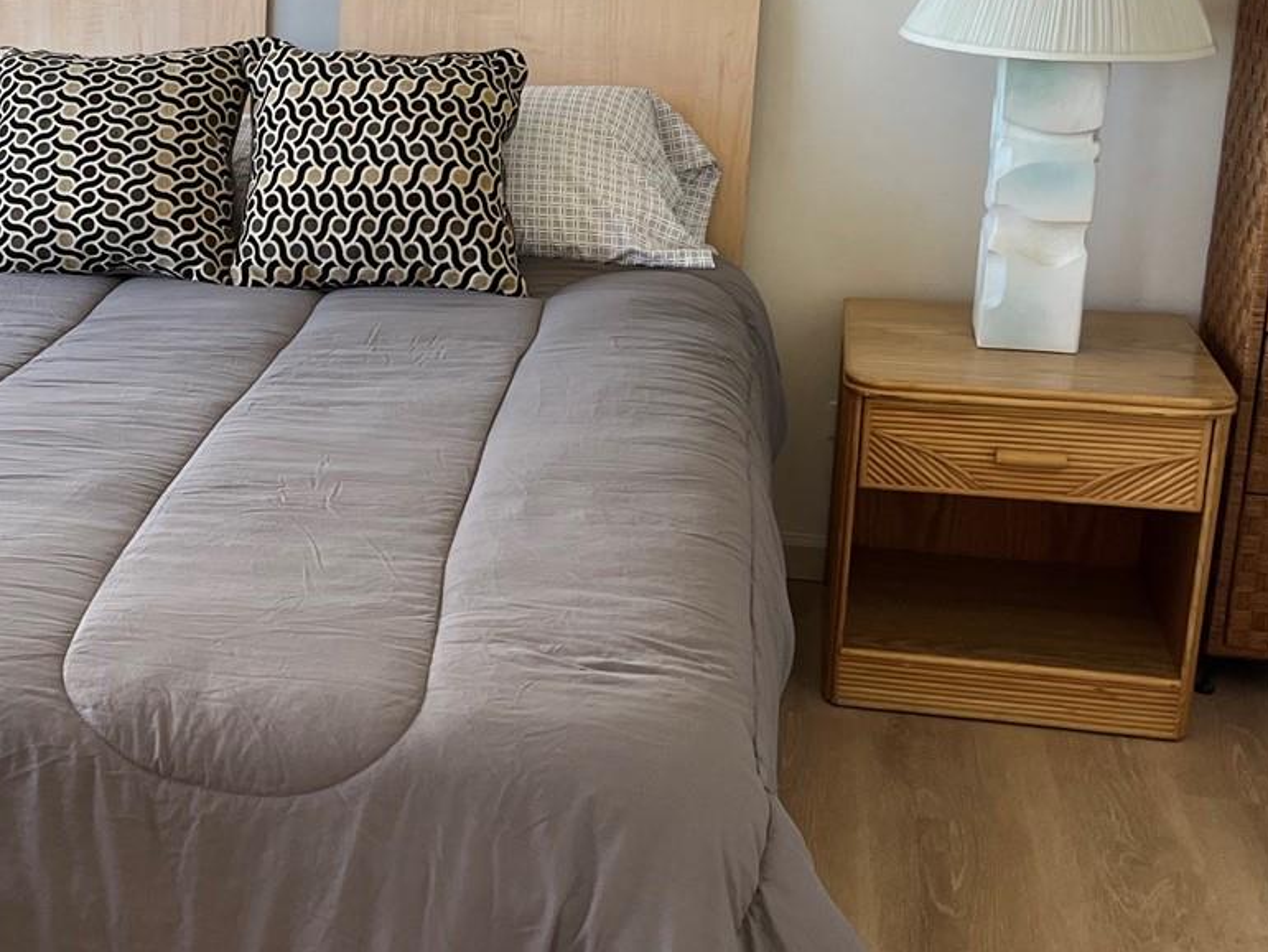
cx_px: 224
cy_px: 362
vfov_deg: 27.0
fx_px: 1979
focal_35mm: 54
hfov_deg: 34.3
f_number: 1.6
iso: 100
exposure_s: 1/122
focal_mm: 5.1
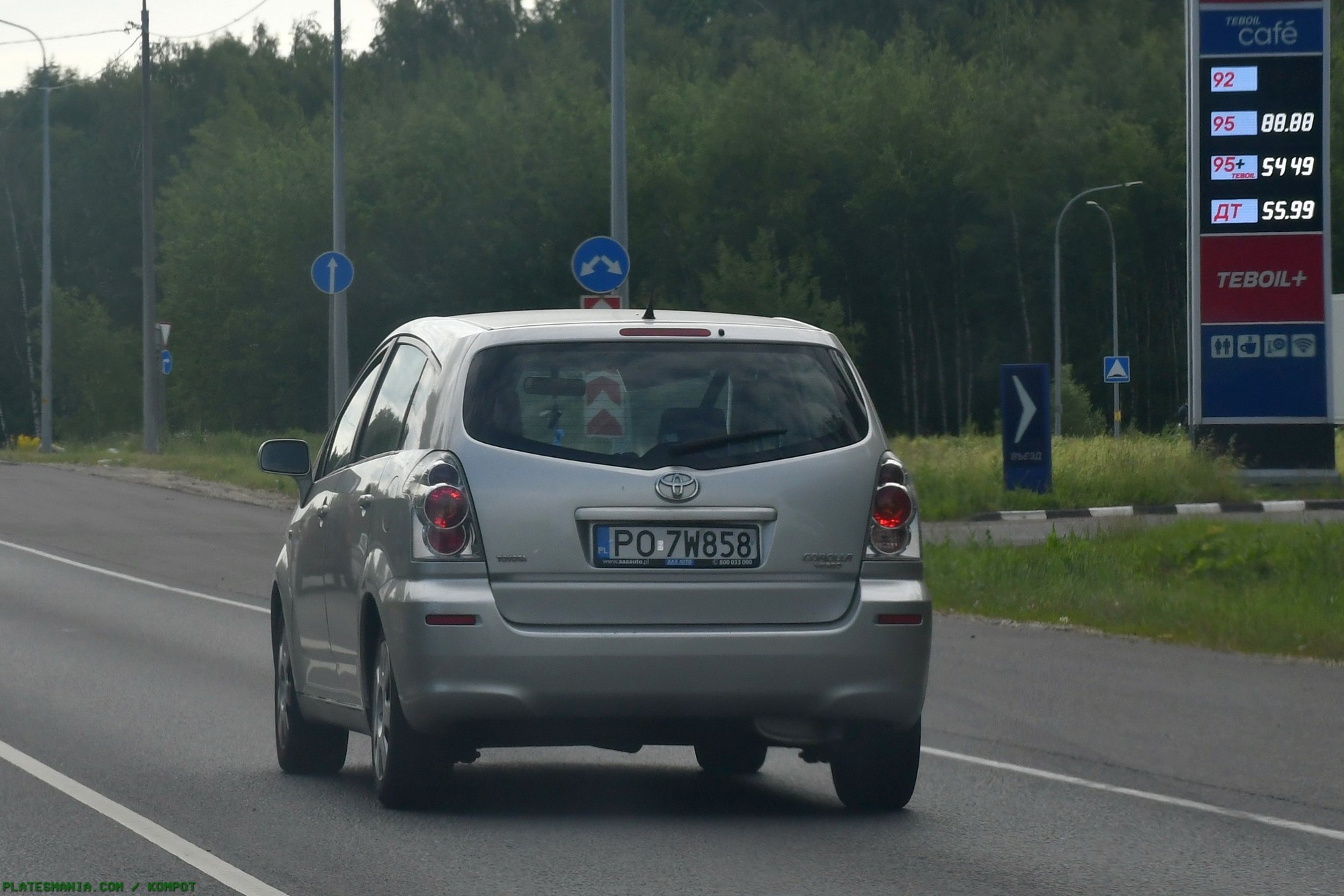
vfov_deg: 13.0
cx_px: 672
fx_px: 3919
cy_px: 448
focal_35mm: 105
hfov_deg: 19.5
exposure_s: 1/640
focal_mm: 70
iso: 400
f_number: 13
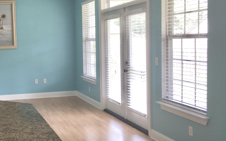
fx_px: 308
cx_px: 44
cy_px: 63
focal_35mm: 50
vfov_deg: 25.8
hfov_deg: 38.7
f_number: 2.2
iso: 40
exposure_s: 1/60
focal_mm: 4.15
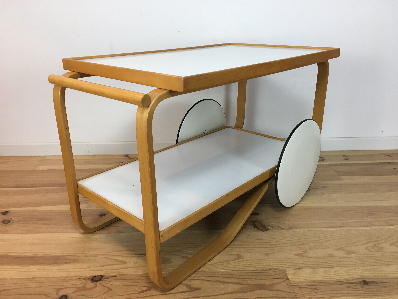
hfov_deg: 61.7
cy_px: 150
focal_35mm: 29
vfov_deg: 48.2
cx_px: 199
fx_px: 333
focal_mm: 4.15
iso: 32
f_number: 2.2
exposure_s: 1/33
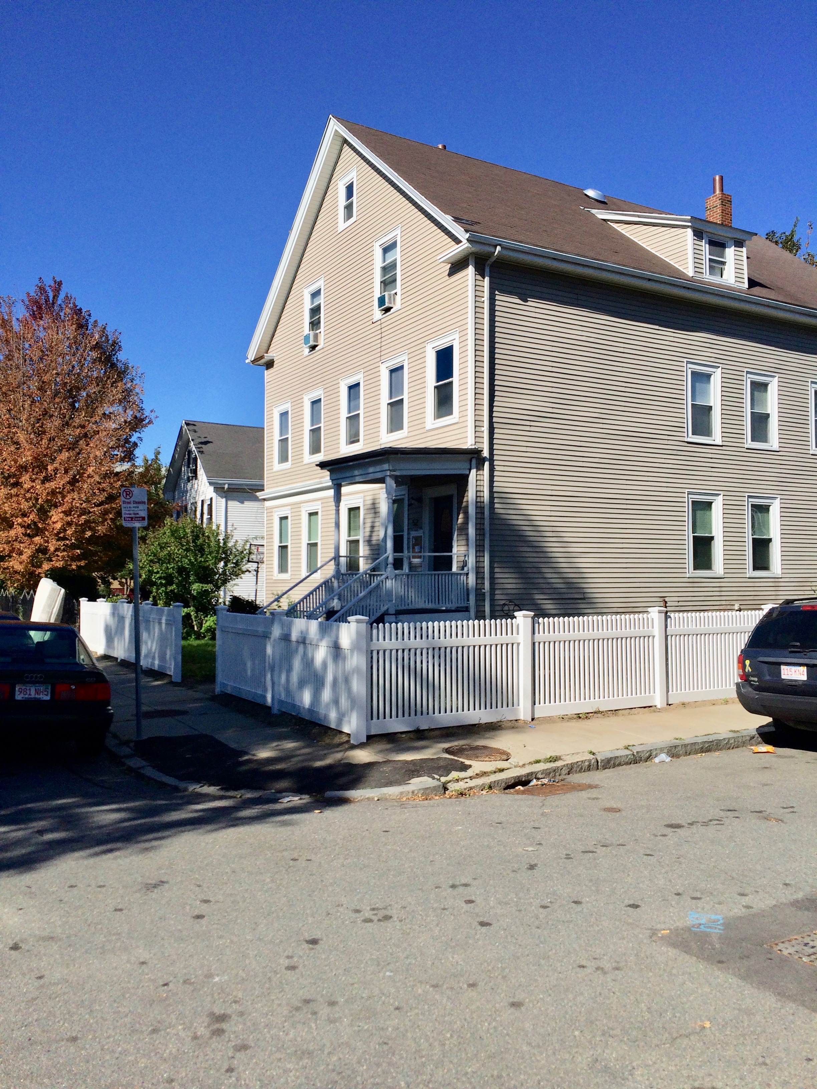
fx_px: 913
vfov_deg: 61.7
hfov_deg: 48.2
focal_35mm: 29
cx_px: 408
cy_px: 544
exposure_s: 1/4566
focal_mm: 4.15
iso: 32
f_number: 2.2
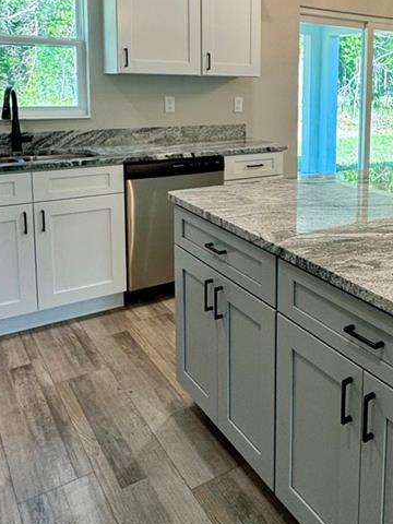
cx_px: 343
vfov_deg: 50.9
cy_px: 145
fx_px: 530
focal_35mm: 35
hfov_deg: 38.3
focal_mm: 2.22
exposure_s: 1/120
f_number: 2.2
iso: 125
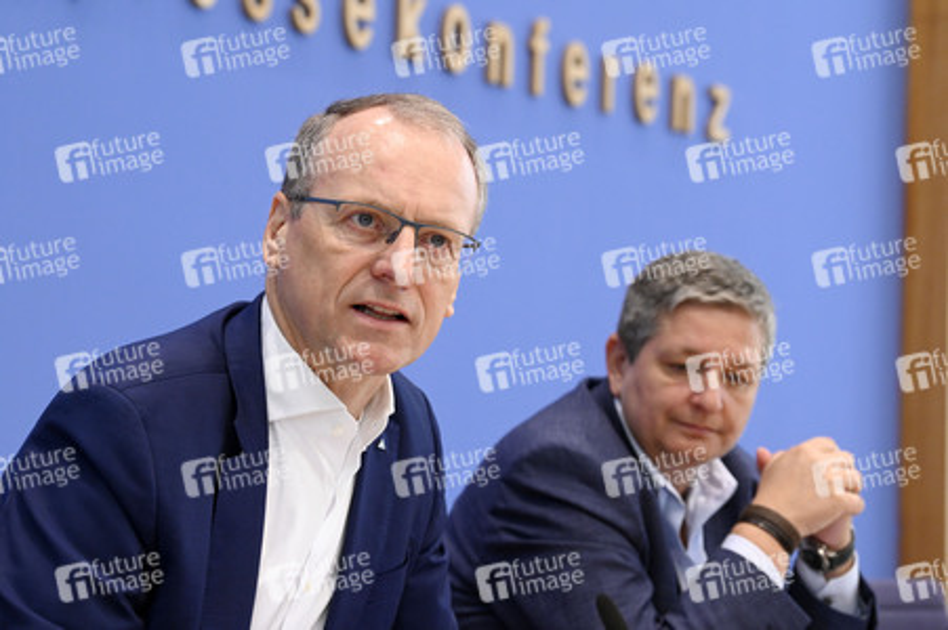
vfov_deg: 13.4
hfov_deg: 20.0
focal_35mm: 102
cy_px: 315
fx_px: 2684
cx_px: 474
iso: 4000
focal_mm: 102
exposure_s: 1/500
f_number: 6.3
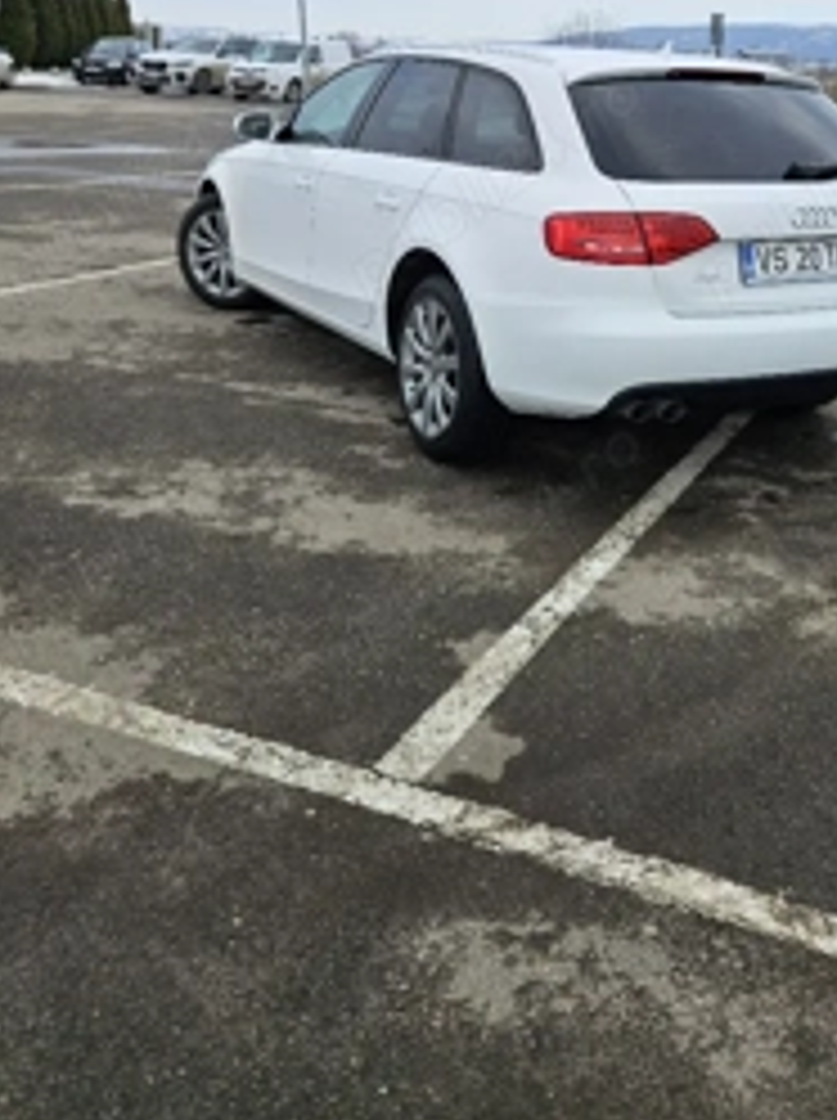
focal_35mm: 37
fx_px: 1196
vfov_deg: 47.7
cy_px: 238
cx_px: 585
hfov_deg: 38.0
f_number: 1.8
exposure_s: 1/1667
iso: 25
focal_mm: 5.4
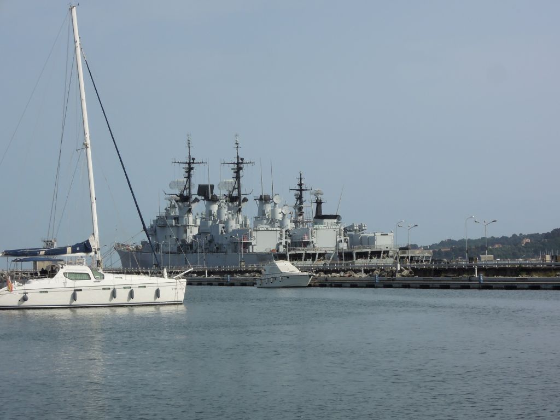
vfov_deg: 14.8
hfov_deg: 19.6
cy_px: 210
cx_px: 280
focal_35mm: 100
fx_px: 1618
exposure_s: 1/1000
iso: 160
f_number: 5.5
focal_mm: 17.9
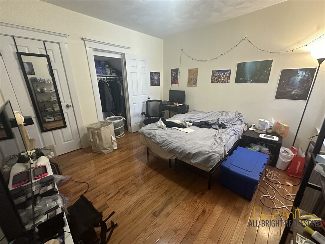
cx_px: 162
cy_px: 122
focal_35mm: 14
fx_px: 131
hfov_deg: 102.1
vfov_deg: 85.7
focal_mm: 2.22
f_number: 2.2
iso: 500
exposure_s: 1/60
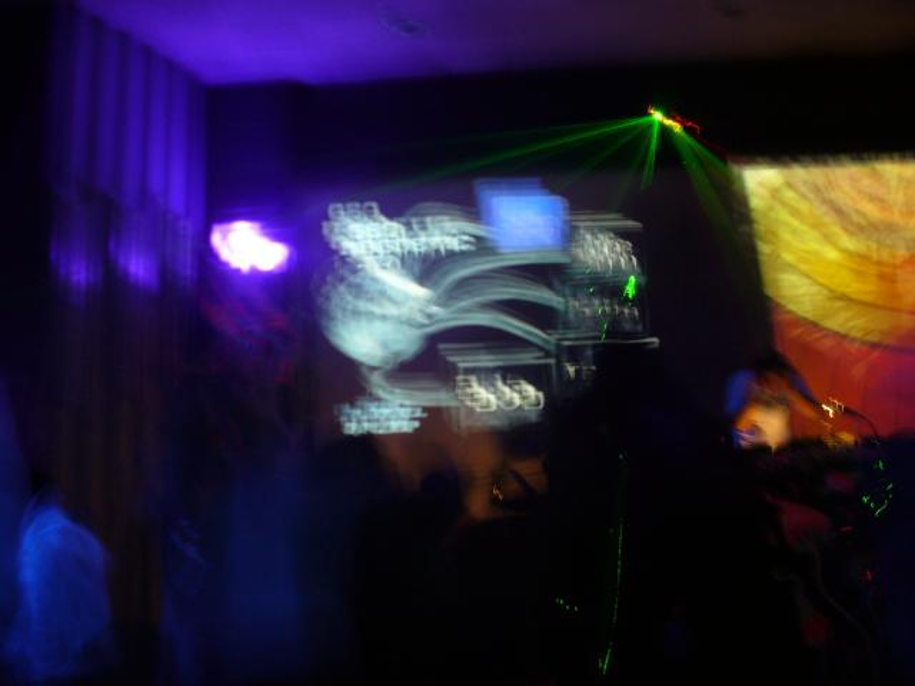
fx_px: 978
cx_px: 458
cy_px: 343
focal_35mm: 37
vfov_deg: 38.7
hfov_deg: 50.1
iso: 80
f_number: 2.8
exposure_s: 1.6
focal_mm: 6.1
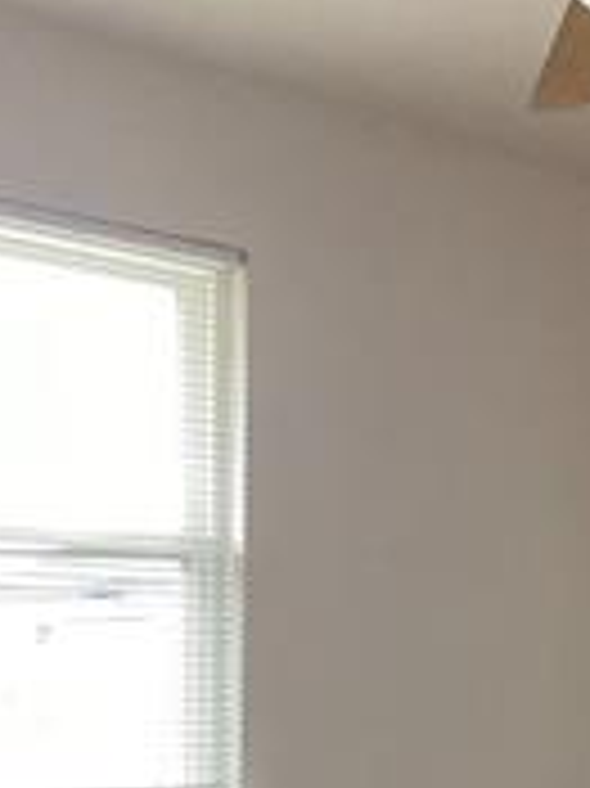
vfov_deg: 22.0
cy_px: 824
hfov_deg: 17.3
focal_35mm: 85
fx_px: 1934
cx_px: 414
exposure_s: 1/60
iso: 250
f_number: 2.4
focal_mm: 3.3
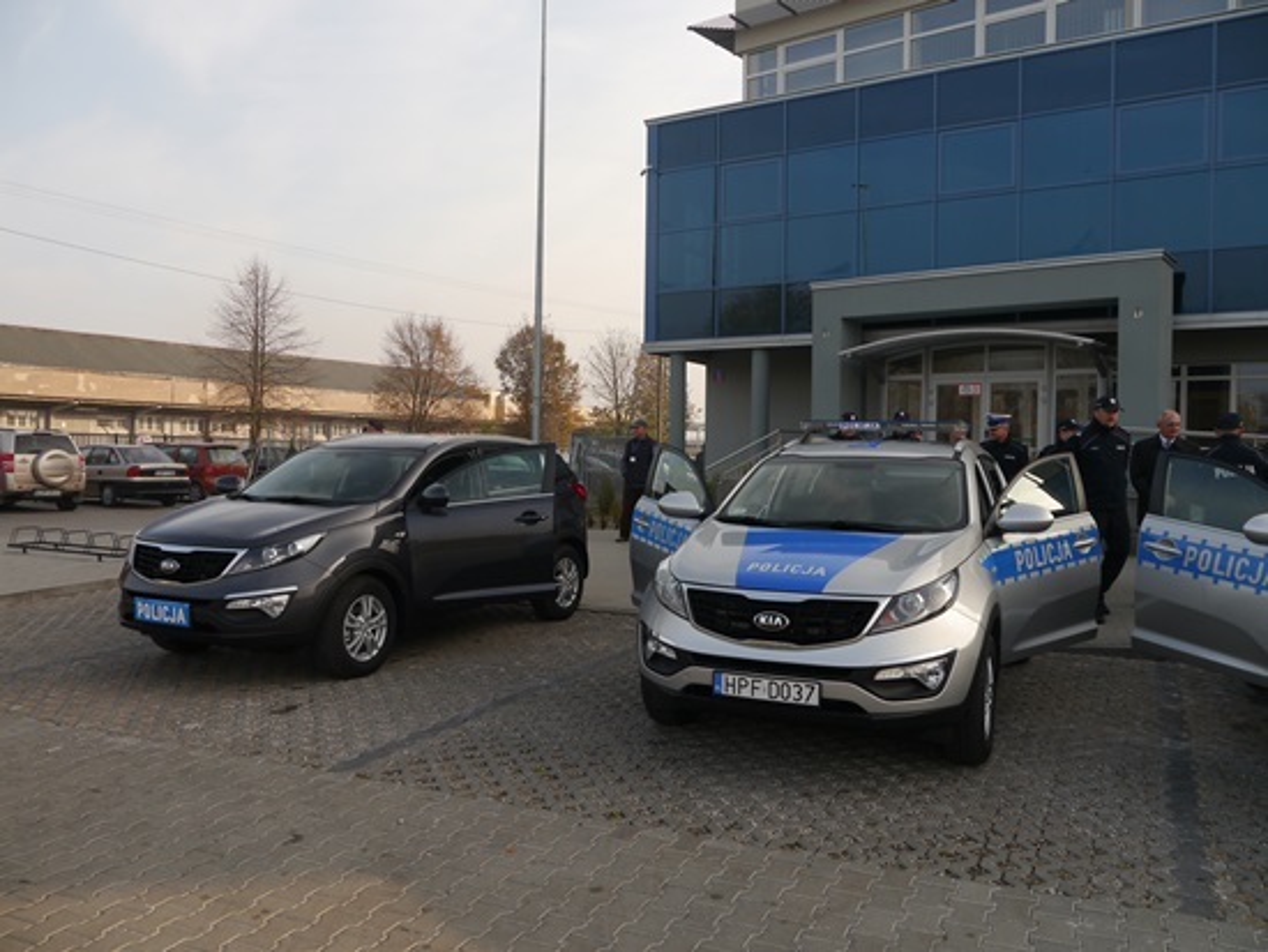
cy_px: 476
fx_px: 1026
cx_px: 634
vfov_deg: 49.8
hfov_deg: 63.4
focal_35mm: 28
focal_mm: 14
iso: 160
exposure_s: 1/320
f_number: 5.6
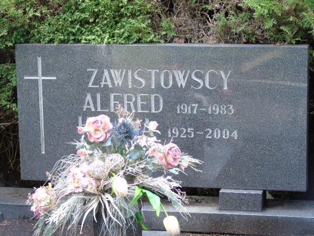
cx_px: 157
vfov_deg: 13.7
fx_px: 980
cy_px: 118
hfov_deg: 18.2
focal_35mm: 108
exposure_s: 1/30
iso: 80
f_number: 4.4
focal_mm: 19
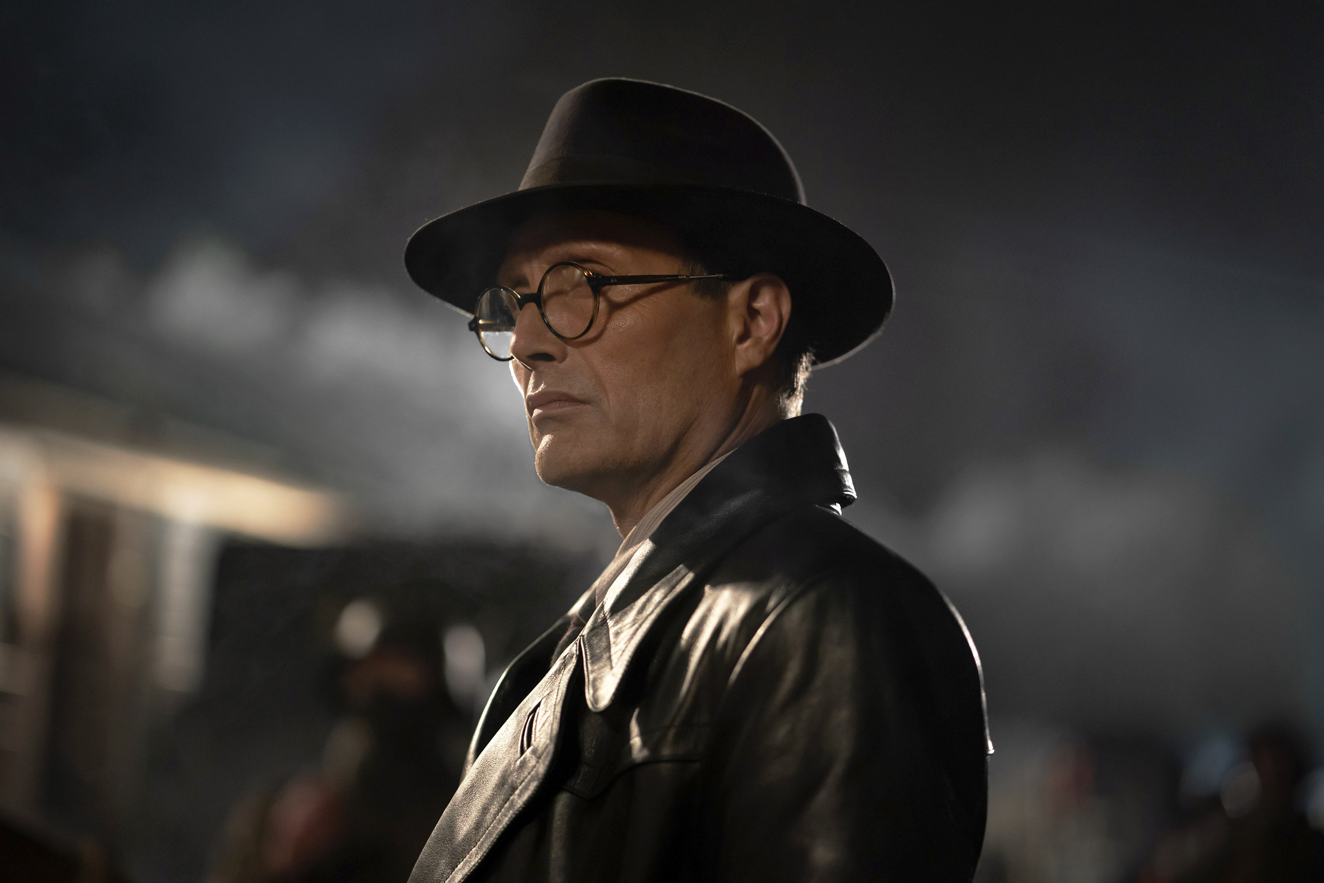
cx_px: 662
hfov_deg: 23.9
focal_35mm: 85
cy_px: 442
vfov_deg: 16.1
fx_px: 3126
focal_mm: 85
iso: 640
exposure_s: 1/50
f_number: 2
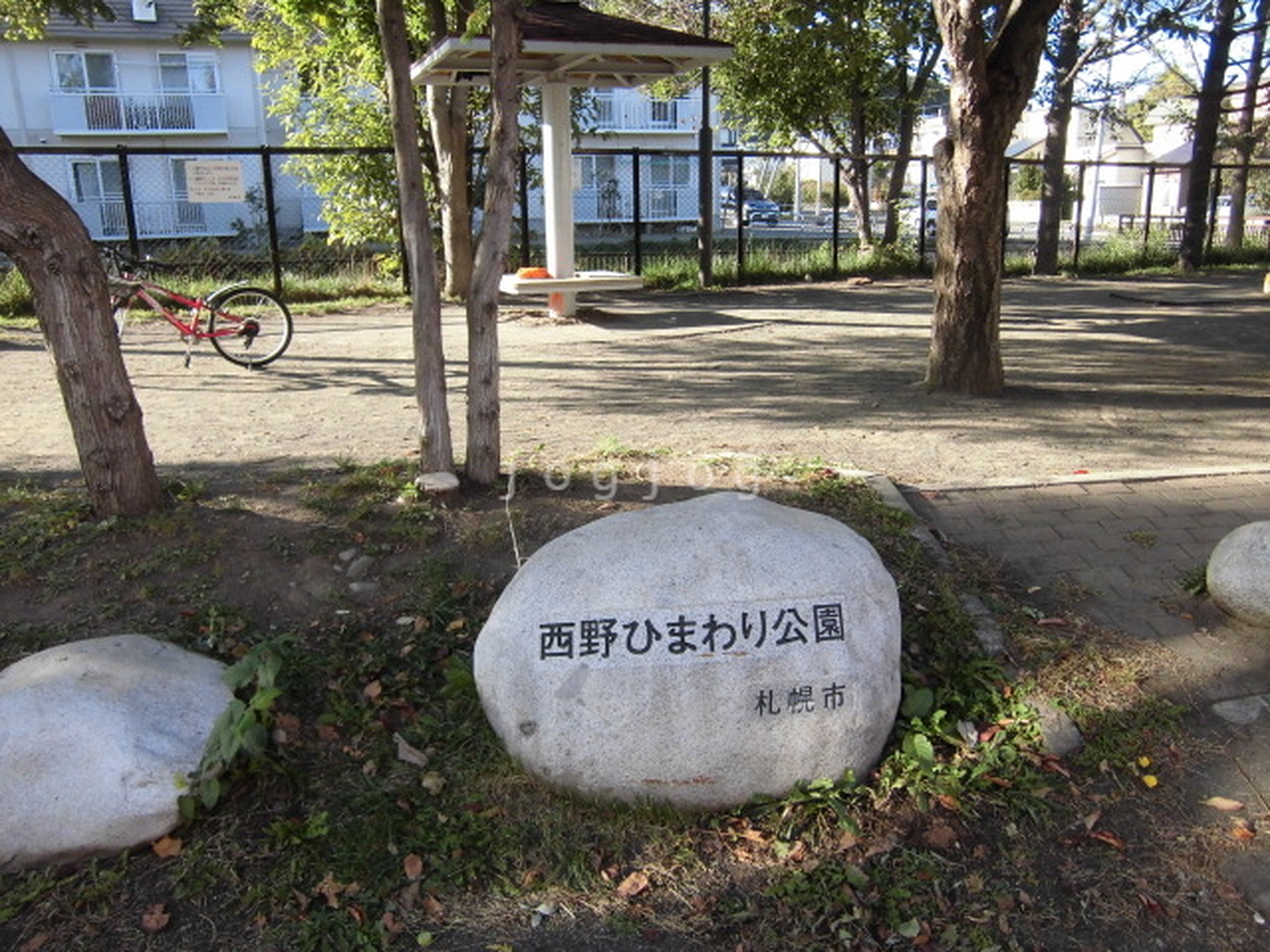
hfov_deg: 67.3
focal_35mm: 26
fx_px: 954
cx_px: 635
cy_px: 476
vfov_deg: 53.1
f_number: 2.8
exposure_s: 1/200
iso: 100
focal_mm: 4.7
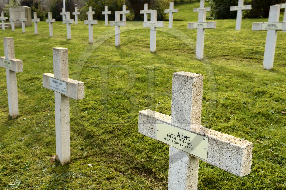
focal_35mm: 35
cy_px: 95
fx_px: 278
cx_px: 143
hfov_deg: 54.5
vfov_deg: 37.8
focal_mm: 35
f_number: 10
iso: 400
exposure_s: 1/250
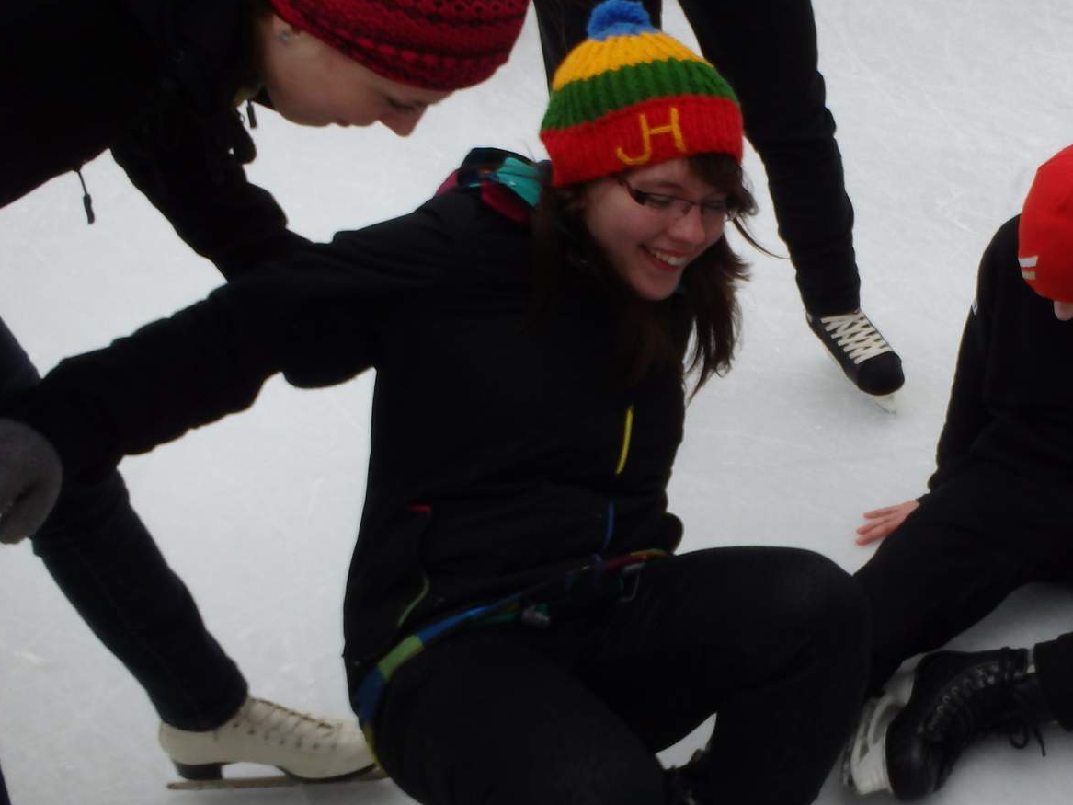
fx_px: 1488
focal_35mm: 48
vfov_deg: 30.2
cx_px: 779
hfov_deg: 38.8
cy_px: 495
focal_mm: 5
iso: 125
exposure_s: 1/200
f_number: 3.9
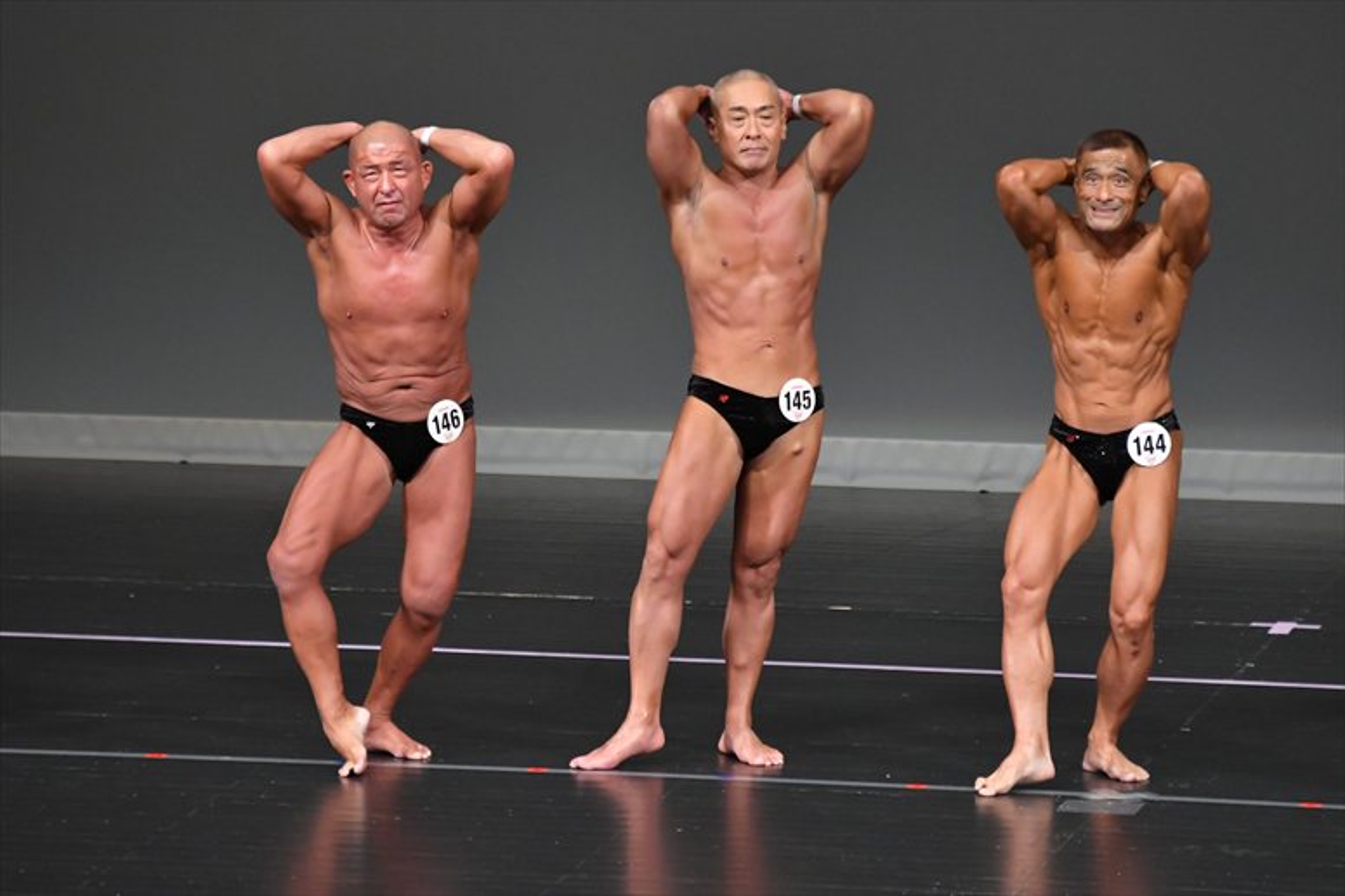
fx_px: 12883
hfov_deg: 6.0
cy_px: 448
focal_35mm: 345
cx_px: 672
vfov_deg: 4.0
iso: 4000
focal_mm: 230
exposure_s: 1/400
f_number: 5.6
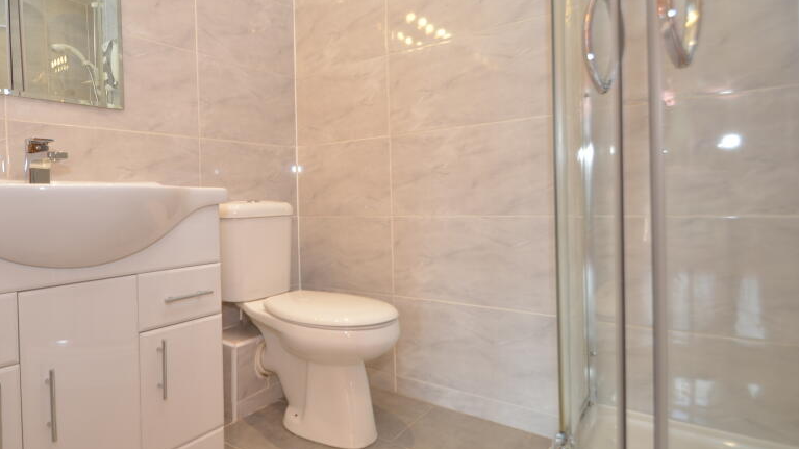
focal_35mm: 21
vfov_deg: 53.4
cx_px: 298
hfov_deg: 82.2
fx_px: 445
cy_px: 195
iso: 100
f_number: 5
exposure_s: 1/15
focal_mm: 10
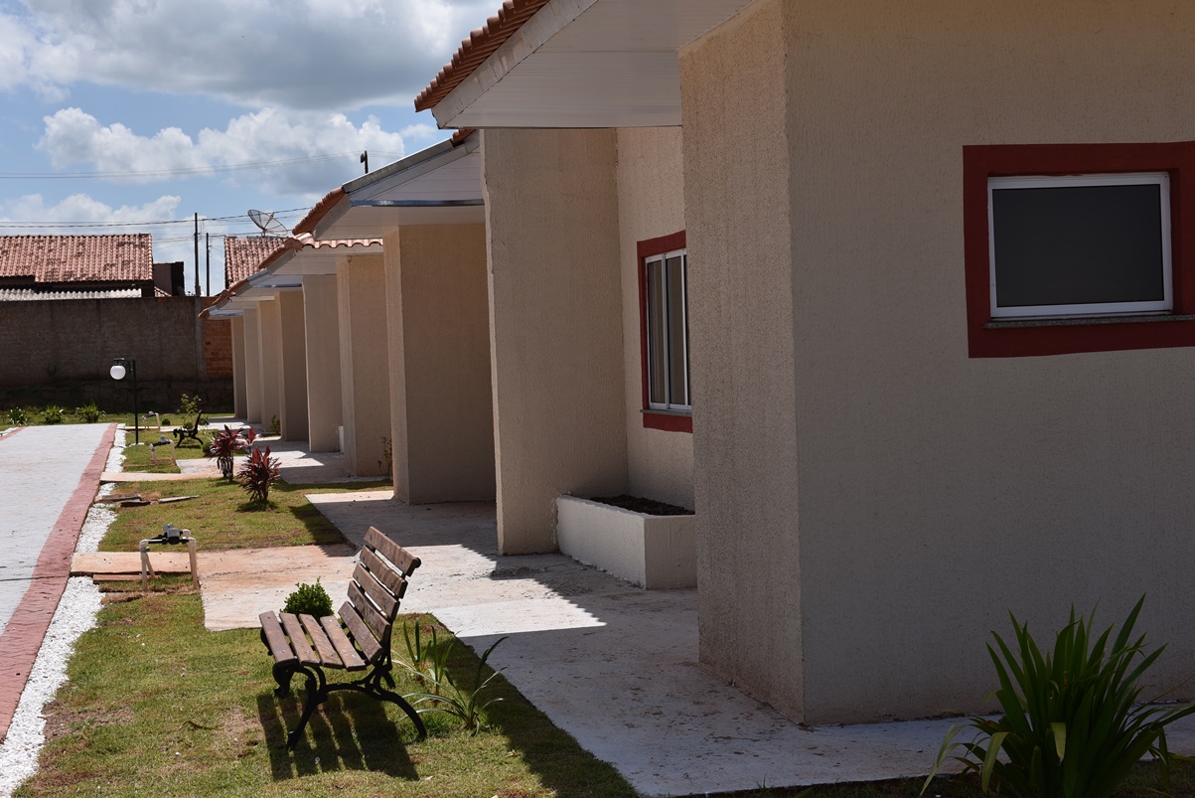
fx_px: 1926
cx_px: 598
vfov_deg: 23.4
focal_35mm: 58
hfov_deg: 34.5
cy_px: 399
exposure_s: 1/400
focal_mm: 58
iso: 125
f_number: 10
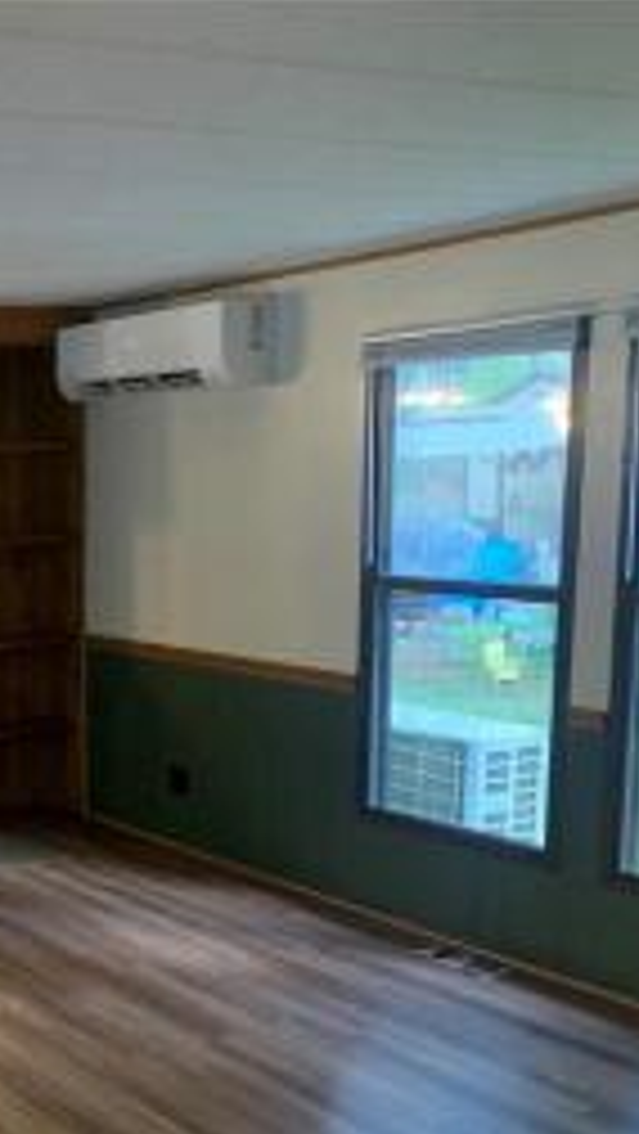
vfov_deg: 45.3
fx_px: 1354
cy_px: 670
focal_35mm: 45
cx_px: -220
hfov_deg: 23.2
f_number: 1.8
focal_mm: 4.25
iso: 320
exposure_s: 1/40
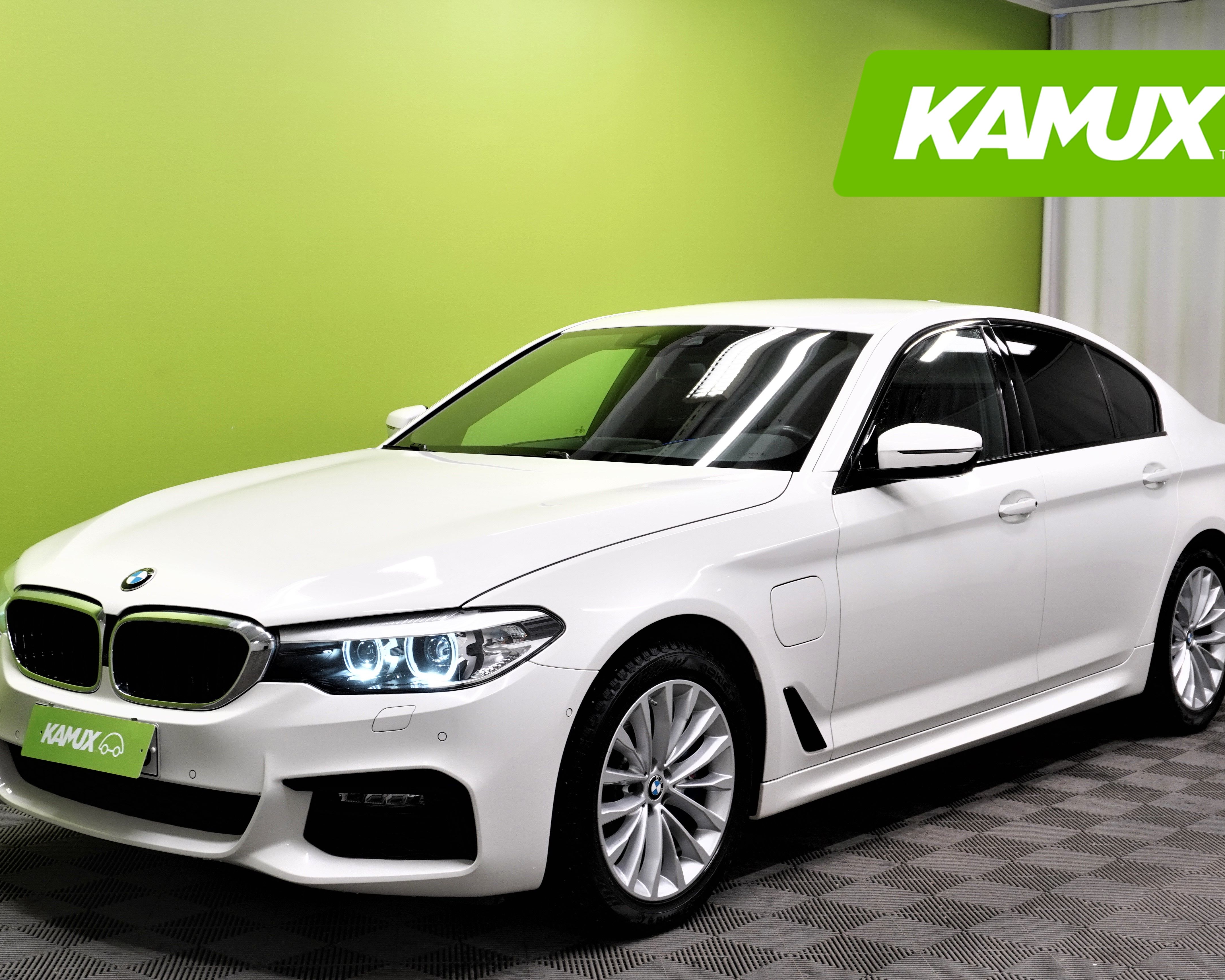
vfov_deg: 29.6
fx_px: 1849
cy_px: 564
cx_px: 618
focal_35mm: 51
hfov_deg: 36.7
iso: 320
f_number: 7.1
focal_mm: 26
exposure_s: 1/20
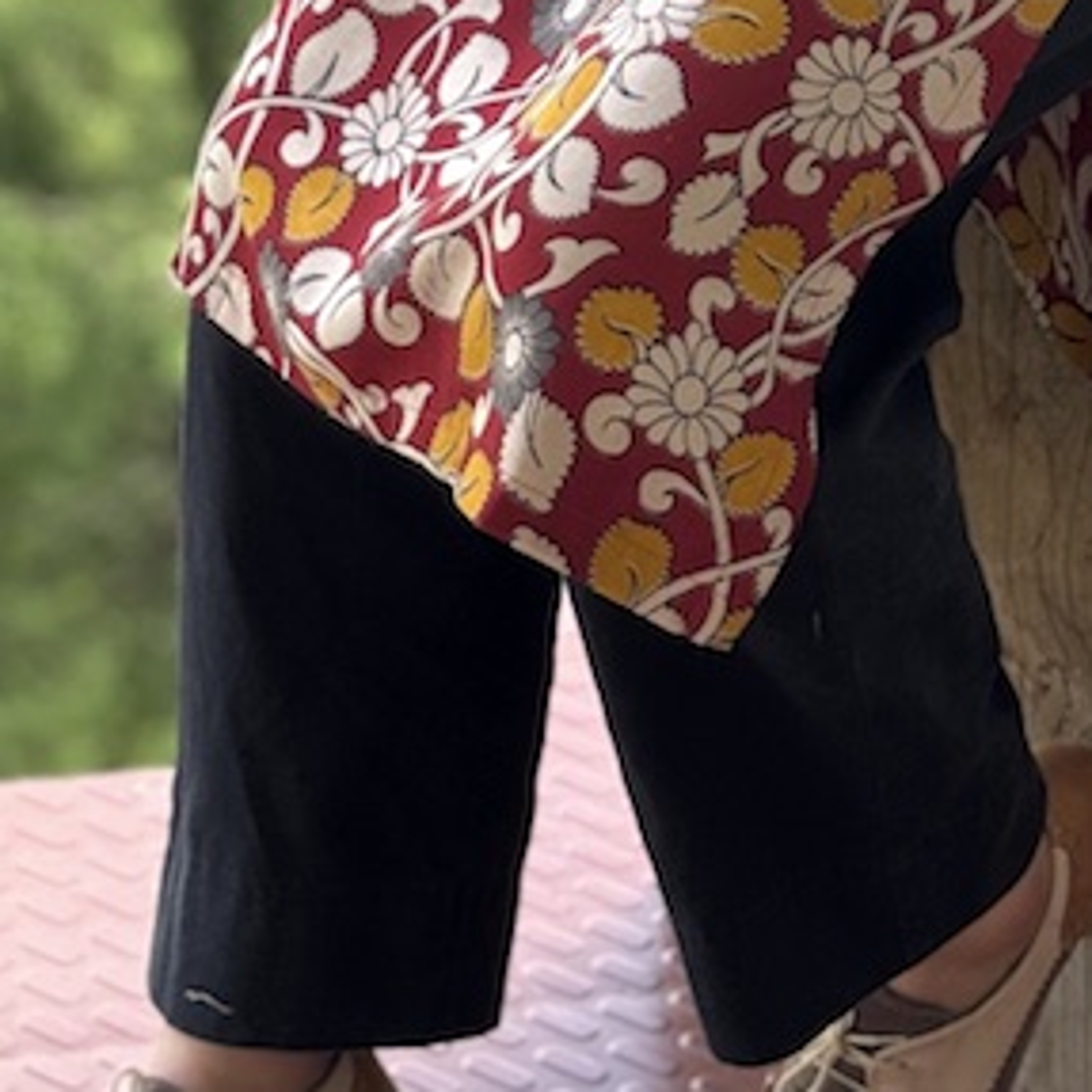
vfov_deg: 11.2
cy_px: -712
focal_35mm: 147
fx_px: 5246
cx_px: 675
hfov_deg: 11.9
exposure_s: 1/522
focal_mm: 6.76
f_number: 1.78
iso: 64
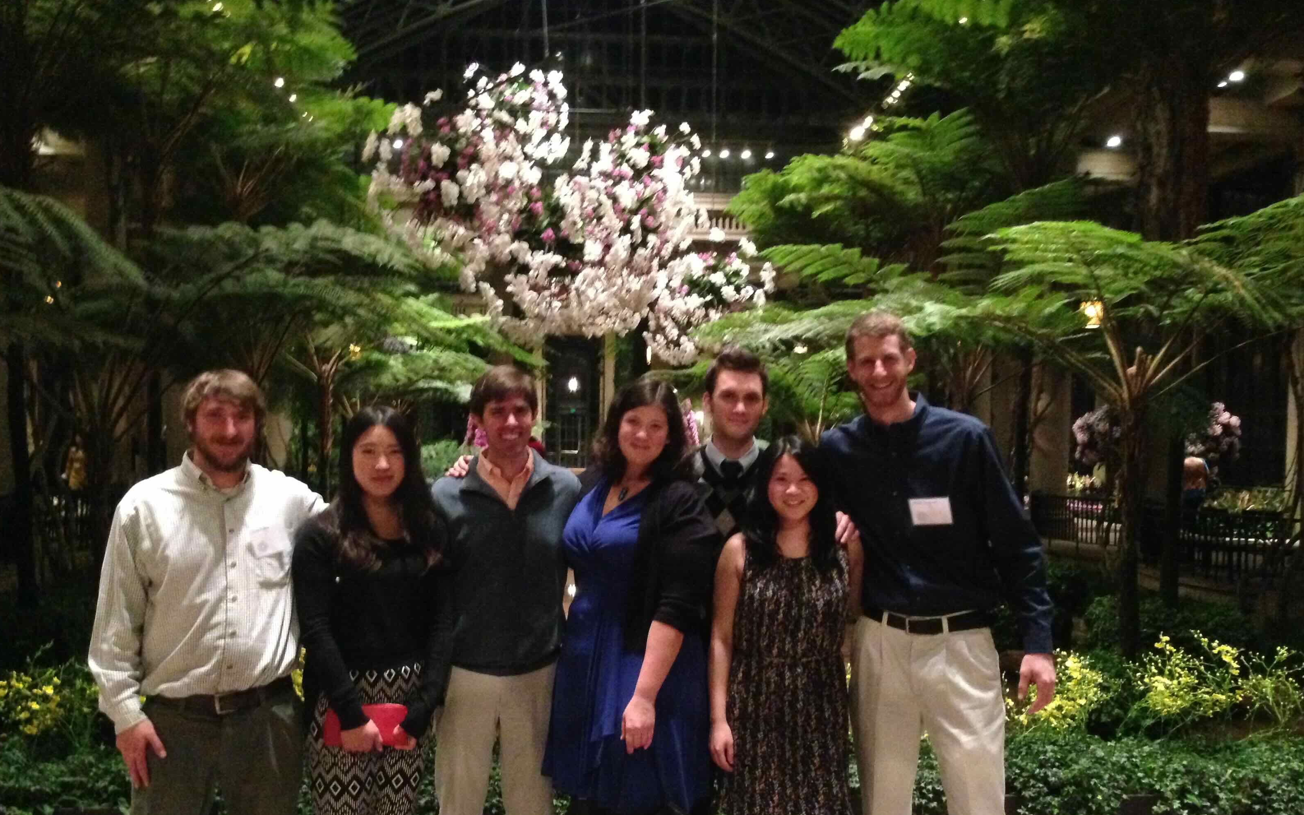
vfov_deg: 35.2
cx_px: 654
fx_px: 1279
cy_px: 501
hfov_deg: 54.0
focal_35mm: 36
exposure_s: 1/15
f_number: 2.4
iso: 800
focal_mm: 4.12
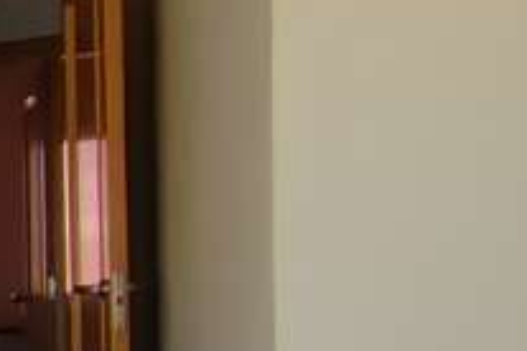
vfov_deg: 13.5
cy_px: 431
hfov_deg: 10.1
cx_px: -1240
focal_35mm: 98
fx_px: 1434
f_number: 2.2
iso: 250
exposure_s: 1/100
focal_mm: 2.16
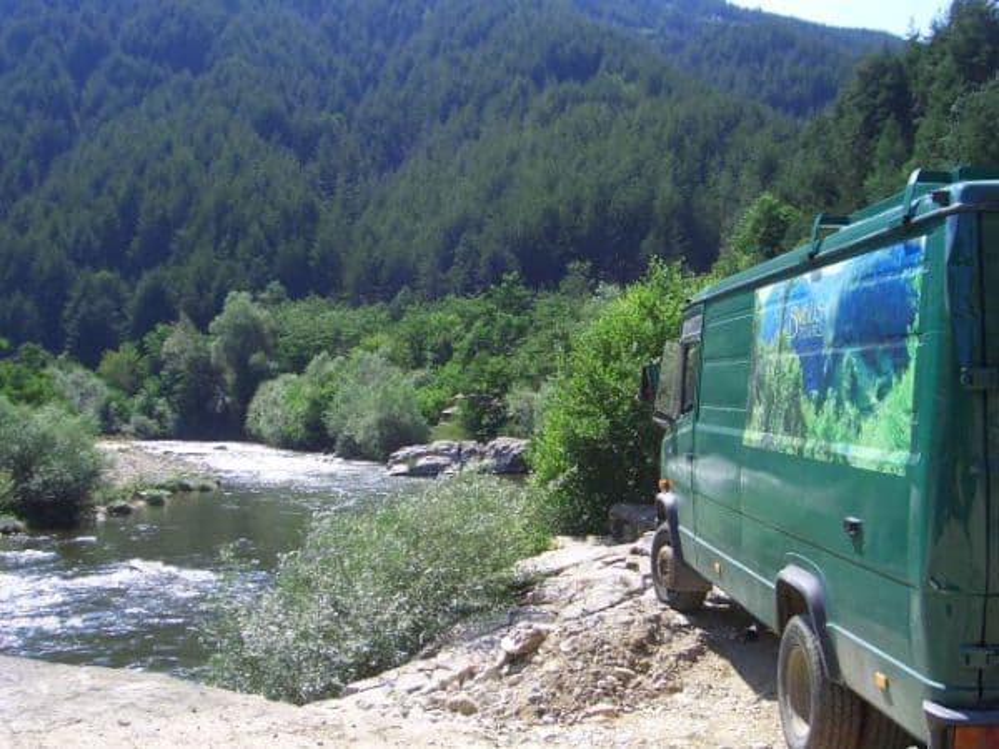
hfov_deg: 47.9
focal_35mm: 39
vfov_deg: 36.8
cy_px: 374
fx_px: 1126
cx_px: 500
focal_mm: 8
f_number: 4.8
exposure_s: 1/250
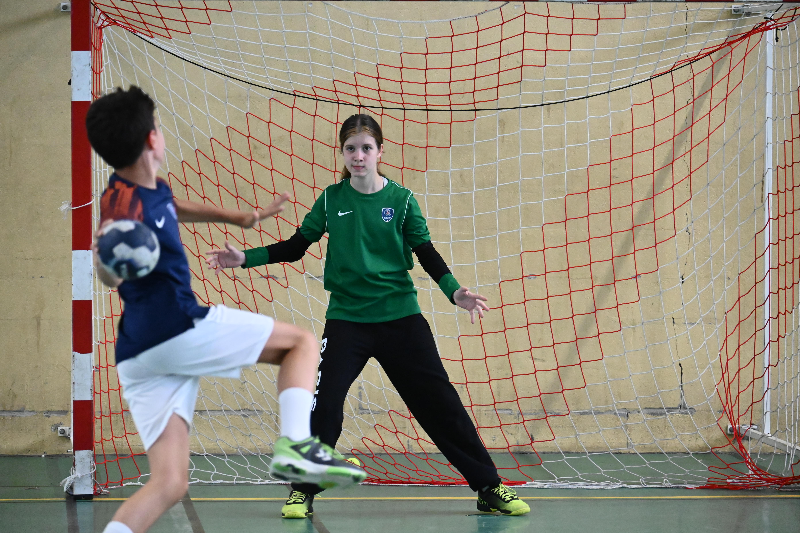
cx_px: 400
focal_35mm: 172
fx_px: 3833
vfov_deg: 8.0
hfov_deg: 11.9
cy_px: 266
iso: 7200
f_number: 5
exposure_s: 1/500
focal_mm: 115
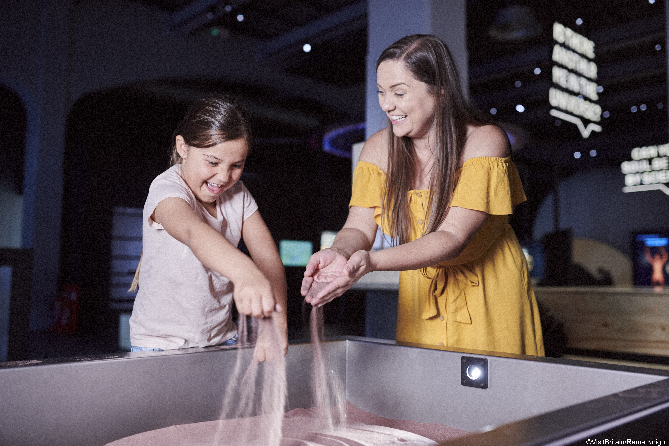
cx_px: 334
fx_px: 650
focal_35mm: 35
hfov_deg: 54.4
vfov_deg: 37.9
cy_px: 223
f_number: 2.2
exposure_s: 1/160
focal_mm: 35
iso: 640
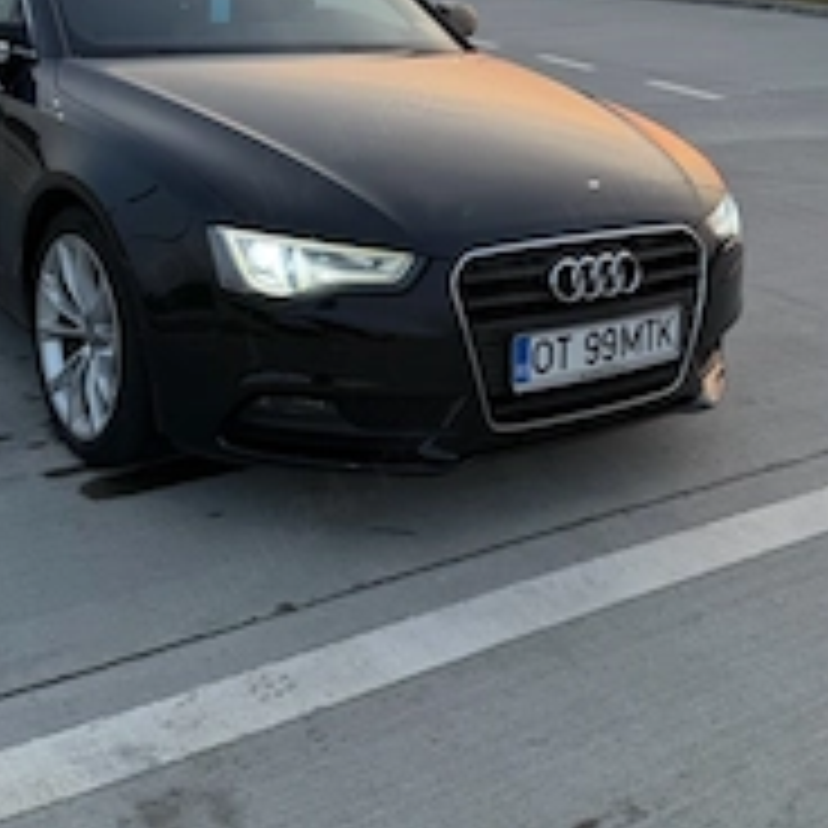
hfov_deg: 36.8
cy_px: 238
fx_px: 1245
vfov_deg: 36.2
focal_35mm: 46
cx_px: 378
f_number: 1.78
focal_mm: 6.76
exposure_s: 1/423
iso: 80
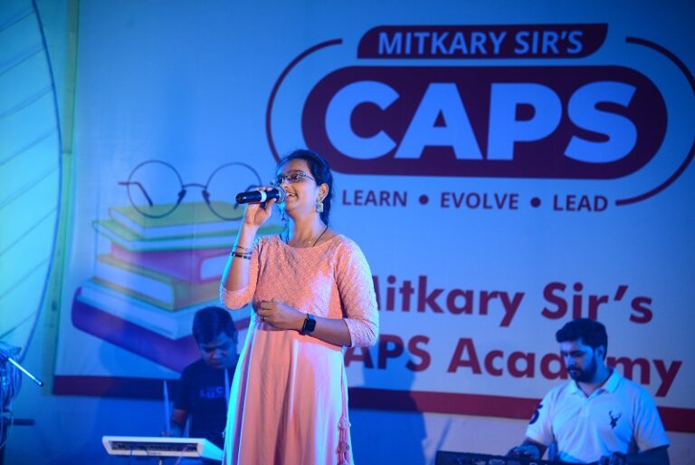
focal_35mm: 120
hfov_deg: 17.1
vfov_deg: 11.4
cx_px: 348
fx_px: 2318
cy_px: 232
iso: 2000
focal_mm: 120
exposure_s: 1/320
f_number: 4
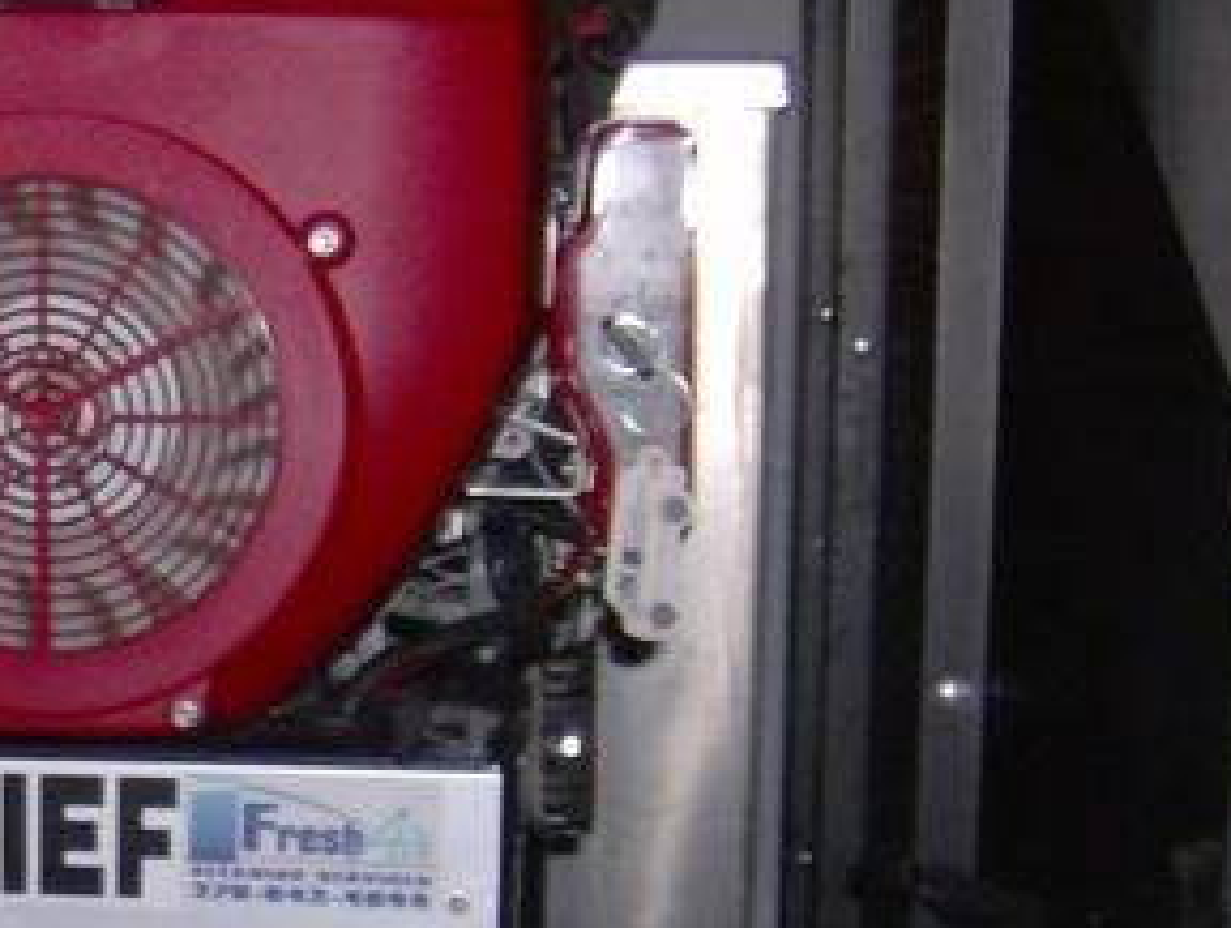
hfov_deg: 18.8
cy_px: 996
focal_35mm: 100
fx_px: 3562
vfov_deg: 14.5
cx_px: -145
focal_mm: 6
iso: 200
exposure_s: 1/60
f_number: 2.8
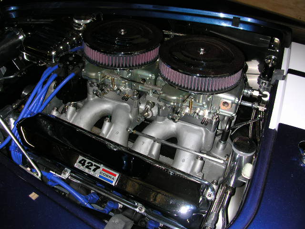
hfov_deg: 50.1
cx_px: 152
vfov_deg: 38.7
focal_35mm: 37
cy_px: 114
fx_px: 326
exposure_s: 1/60
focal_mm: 5.6
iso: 100
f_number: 2.7
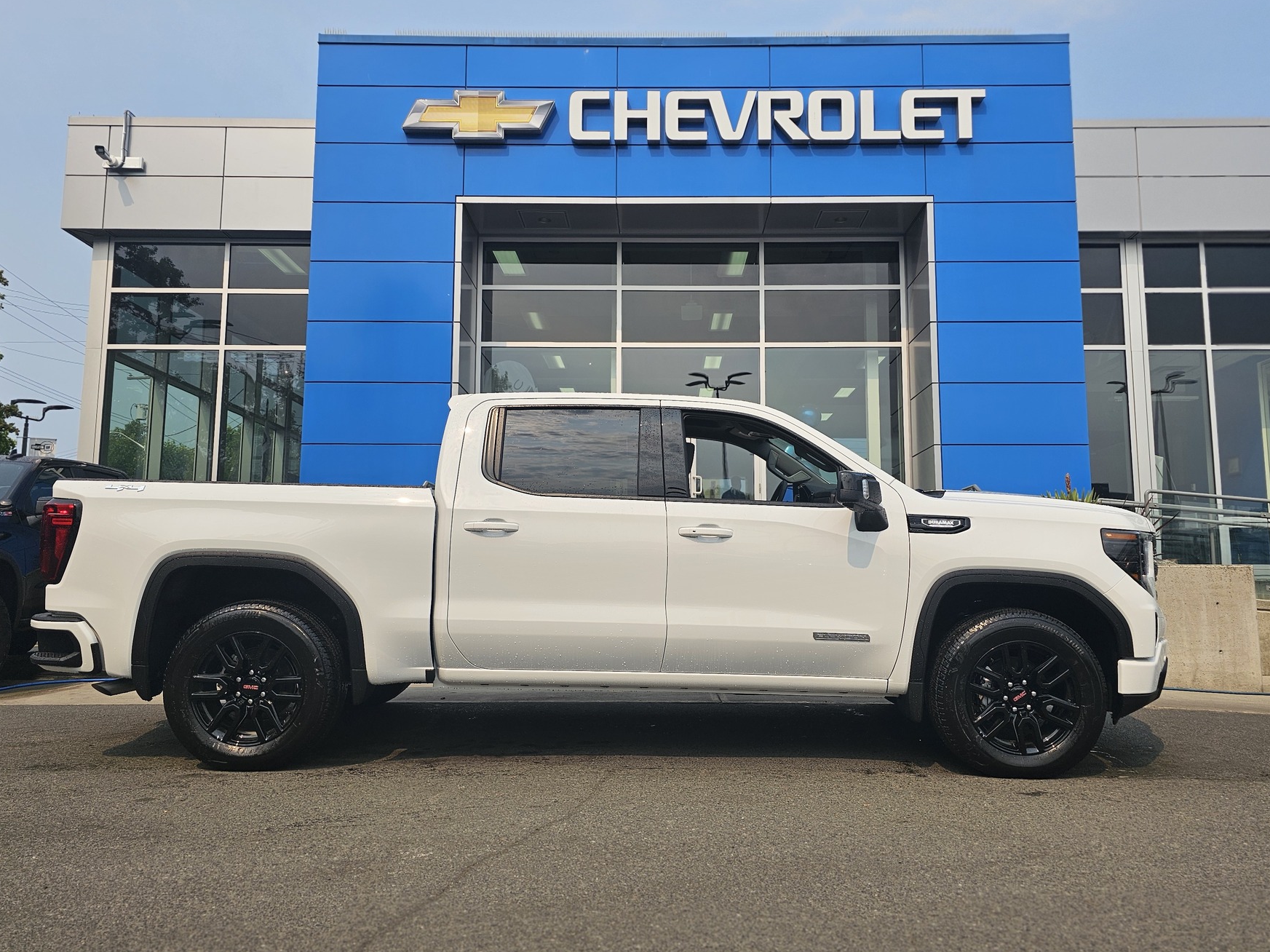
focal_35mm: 27
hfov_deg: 65.3
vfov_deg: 51.3
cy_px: 472
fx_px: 990
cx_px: 648
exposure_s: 1/1192
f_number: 1.7
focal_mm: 6.3
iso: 10
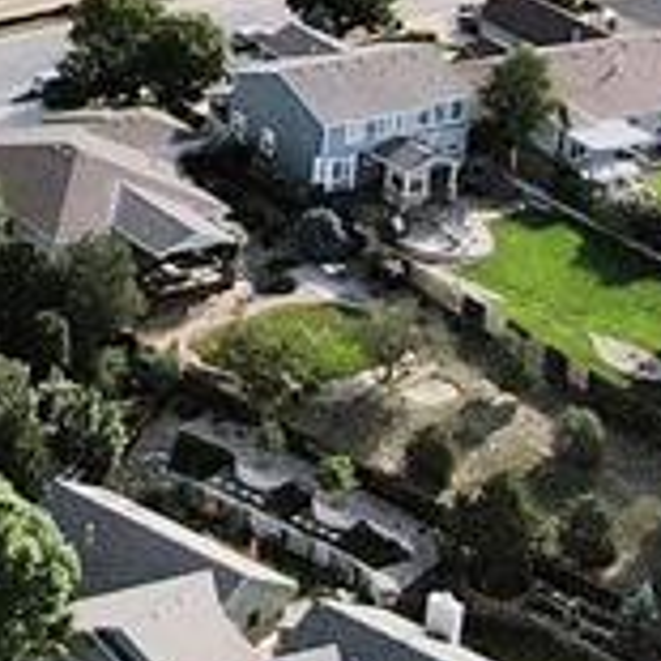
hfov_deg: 10.5
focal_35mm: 140
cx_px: -981
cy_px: -505
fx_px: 3025
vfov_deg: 11.6
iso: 100
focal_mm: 4.39
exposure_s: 1/80
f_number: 2.8
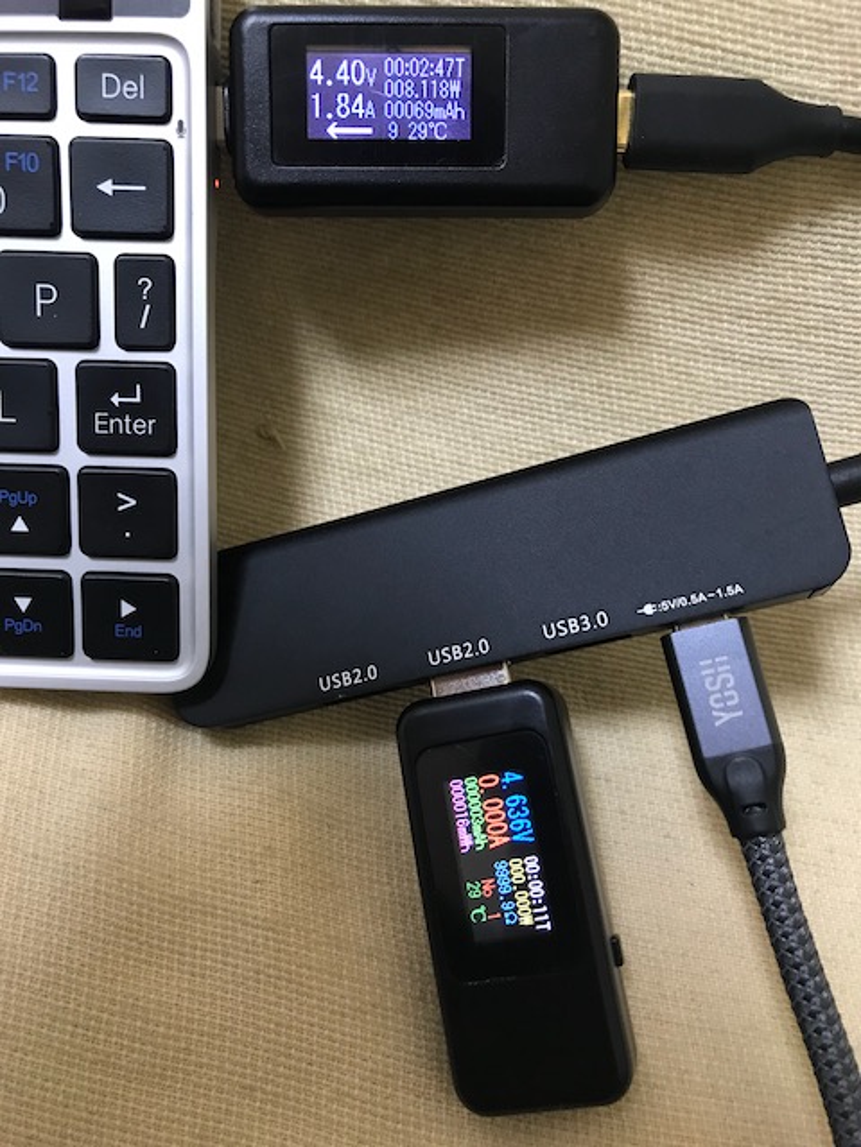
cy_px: 574
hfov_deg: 49.7
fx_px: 929
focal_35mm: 28
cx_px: 430
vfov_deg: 63.4
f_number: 1.8
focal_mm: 3.99
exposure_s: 1/17
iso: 64
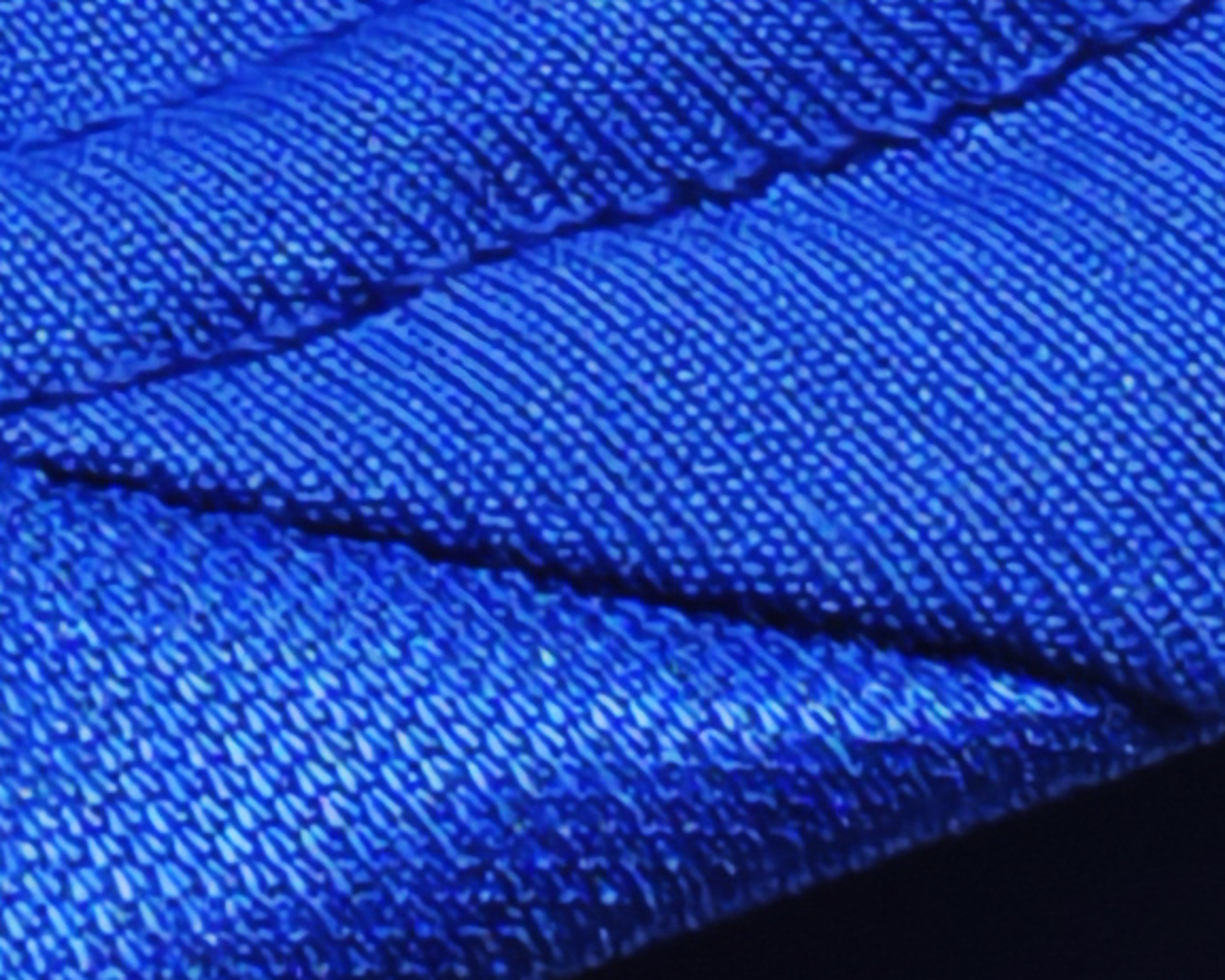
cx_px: 151
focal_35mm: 156
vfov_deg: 9.5
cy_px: -708
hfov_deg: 12.3
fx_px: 5657
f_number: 2.2
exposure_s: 1/100
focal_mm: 2.59
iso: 101
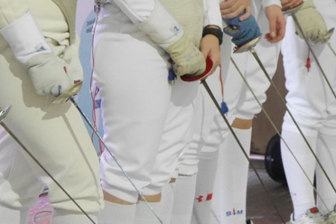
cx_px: 314
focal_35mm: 331
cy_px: 15
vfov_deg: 4.1
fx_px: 3089
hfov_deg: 6.2
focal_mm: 61
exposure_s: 1/25
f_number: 5.2
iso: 3200
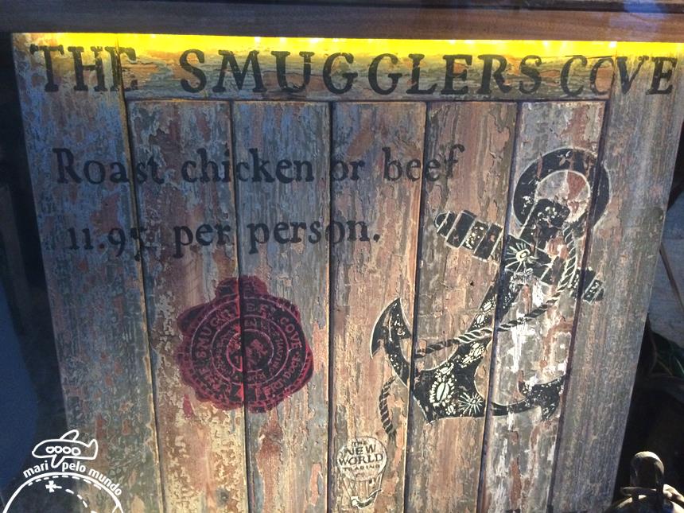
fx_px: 573
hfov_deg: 61.7
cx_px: 342
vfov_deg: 48.2
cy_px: 256
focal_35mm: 29
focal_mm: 4.15
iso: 320
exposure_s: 1/17
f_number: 2.2
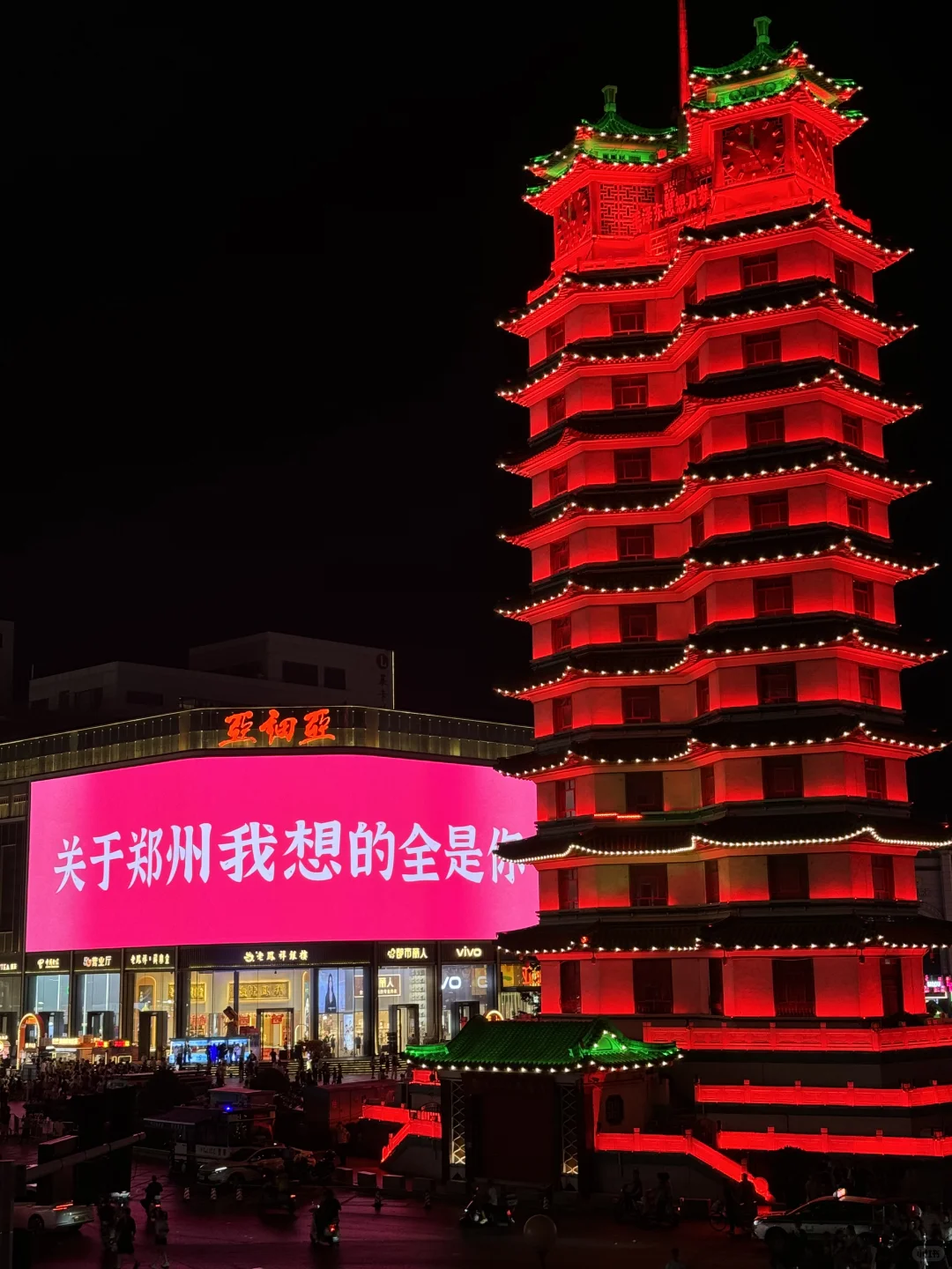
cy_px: 634
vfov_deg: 39.7
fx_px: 1760
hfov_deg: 30.3
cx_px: 476
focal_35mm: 48
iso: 80
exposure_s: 1/114
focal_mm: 6.76
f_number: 1.78
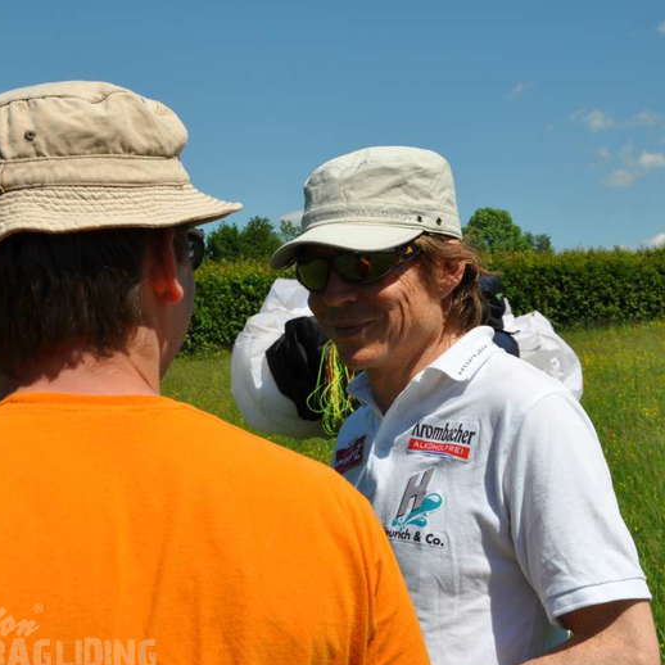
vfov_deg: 23.4
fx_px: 1608
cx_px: 394
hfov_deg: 23.3
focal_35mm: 74
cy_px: 336
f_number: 16
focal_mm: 38
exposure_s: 1/250
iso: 200
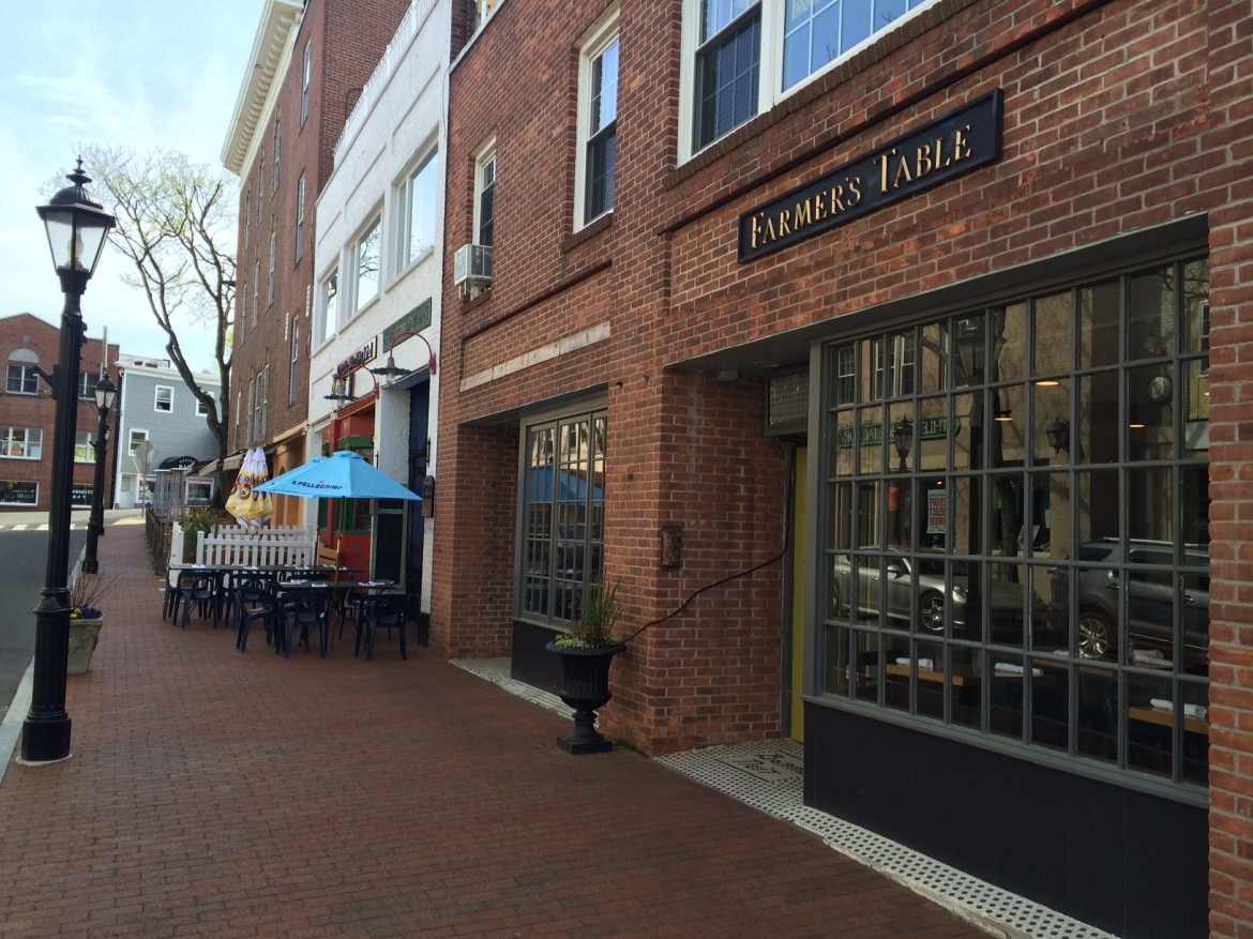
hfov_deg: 60.0
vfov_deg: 46.8
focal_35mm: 30
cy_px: 470
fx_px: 1086
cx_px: 626
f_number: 2.2
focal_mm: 4.12
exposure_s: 1/586
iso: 32
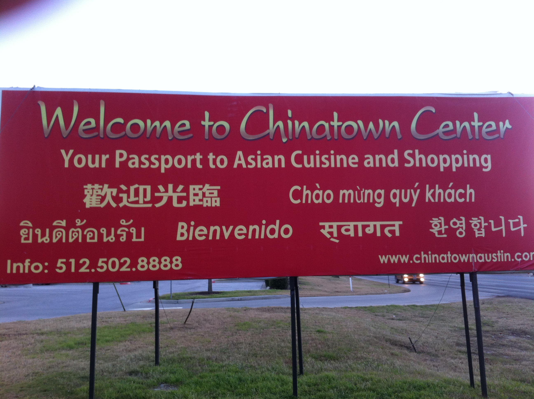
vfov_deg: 40.6
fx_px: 539
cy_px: 200
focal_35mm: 35
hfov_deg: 52.7
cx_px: 267
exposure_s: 1/25
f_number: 2.8
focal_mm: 3.85
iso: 80
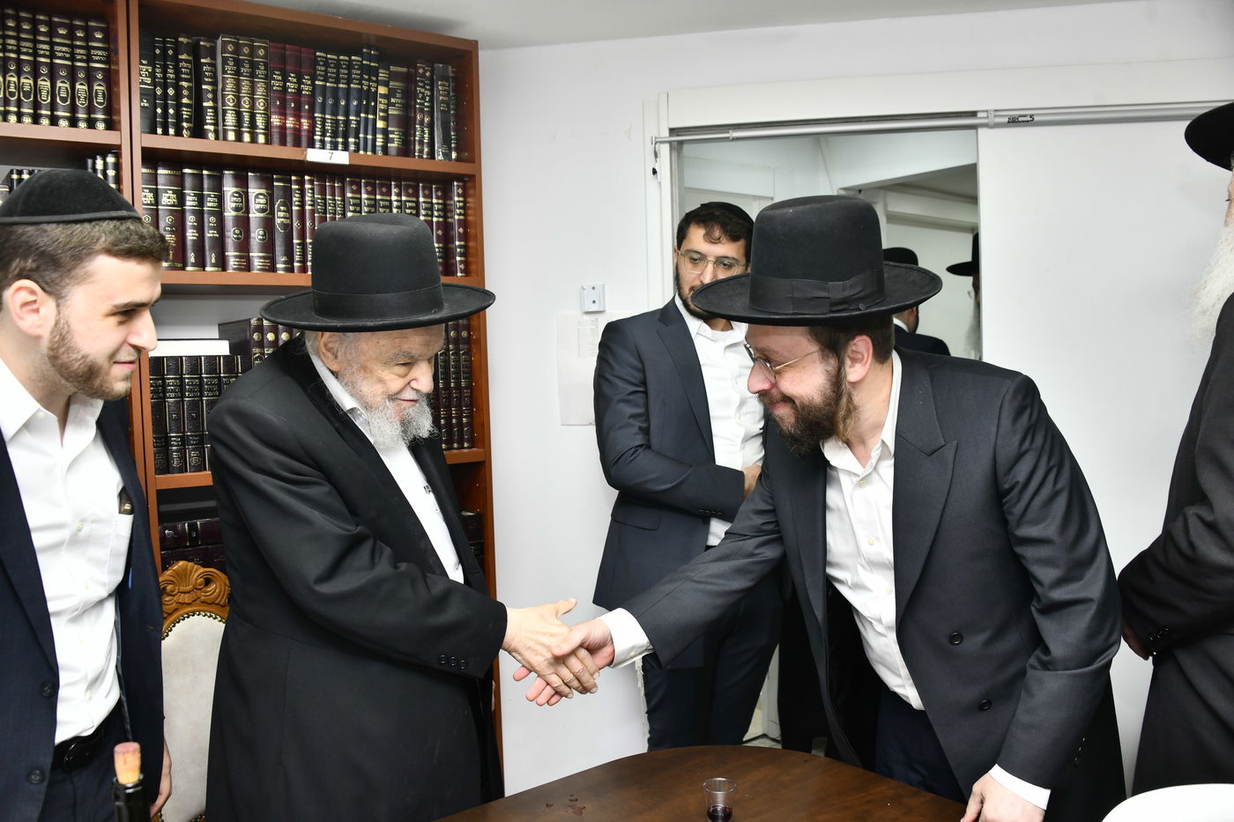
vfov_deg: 46.4
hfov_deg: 65.5
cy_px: 411
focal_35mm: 28
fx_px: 960
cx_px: 617
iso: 640
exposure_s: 1/160
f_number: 5.6
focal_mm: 28
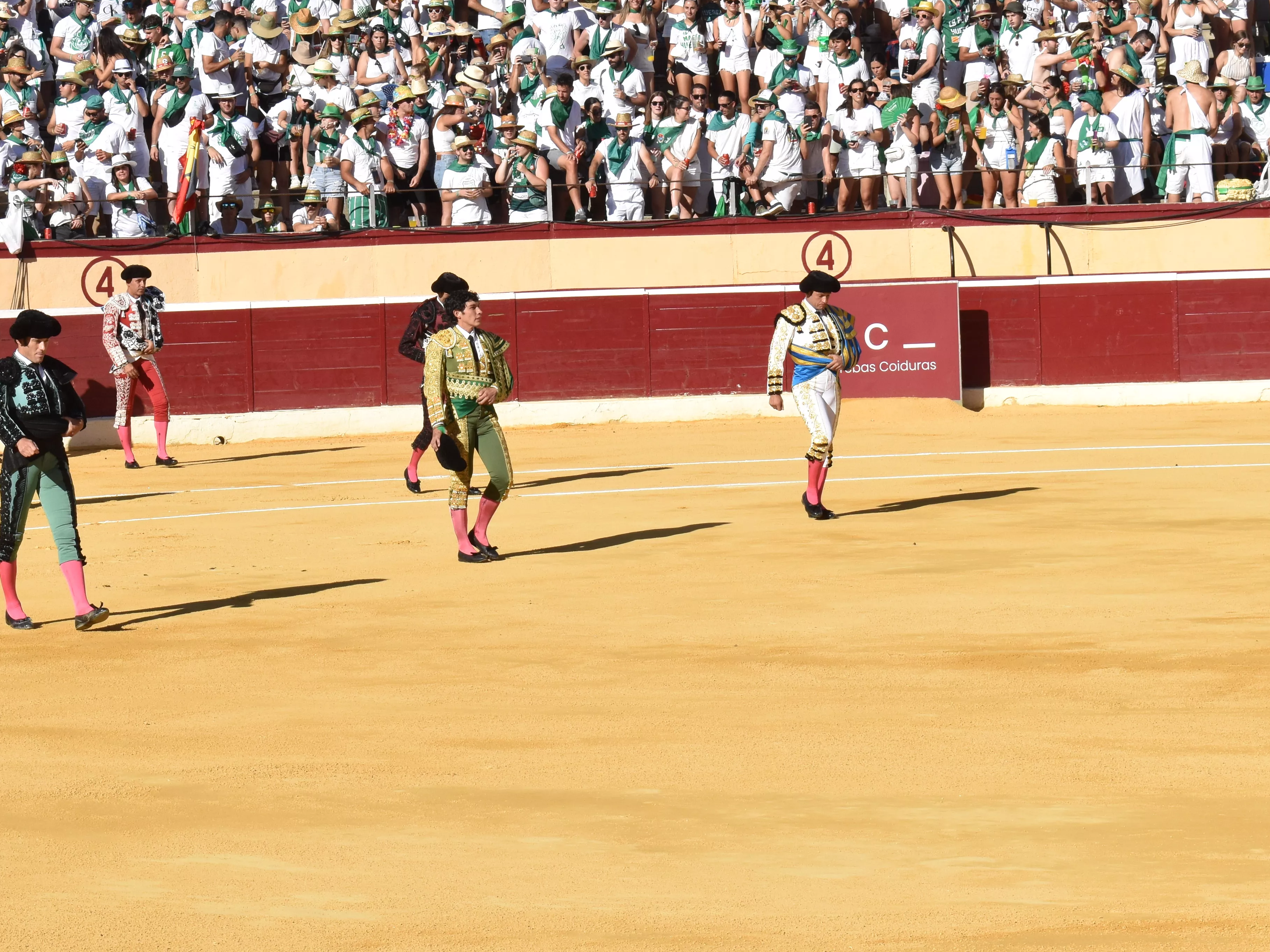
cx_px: 450
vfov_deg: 11.3
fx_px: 4798
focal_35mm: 131
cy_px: 369
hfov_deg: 15.1
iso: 400
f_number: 13
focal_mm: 55
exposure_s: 1/640
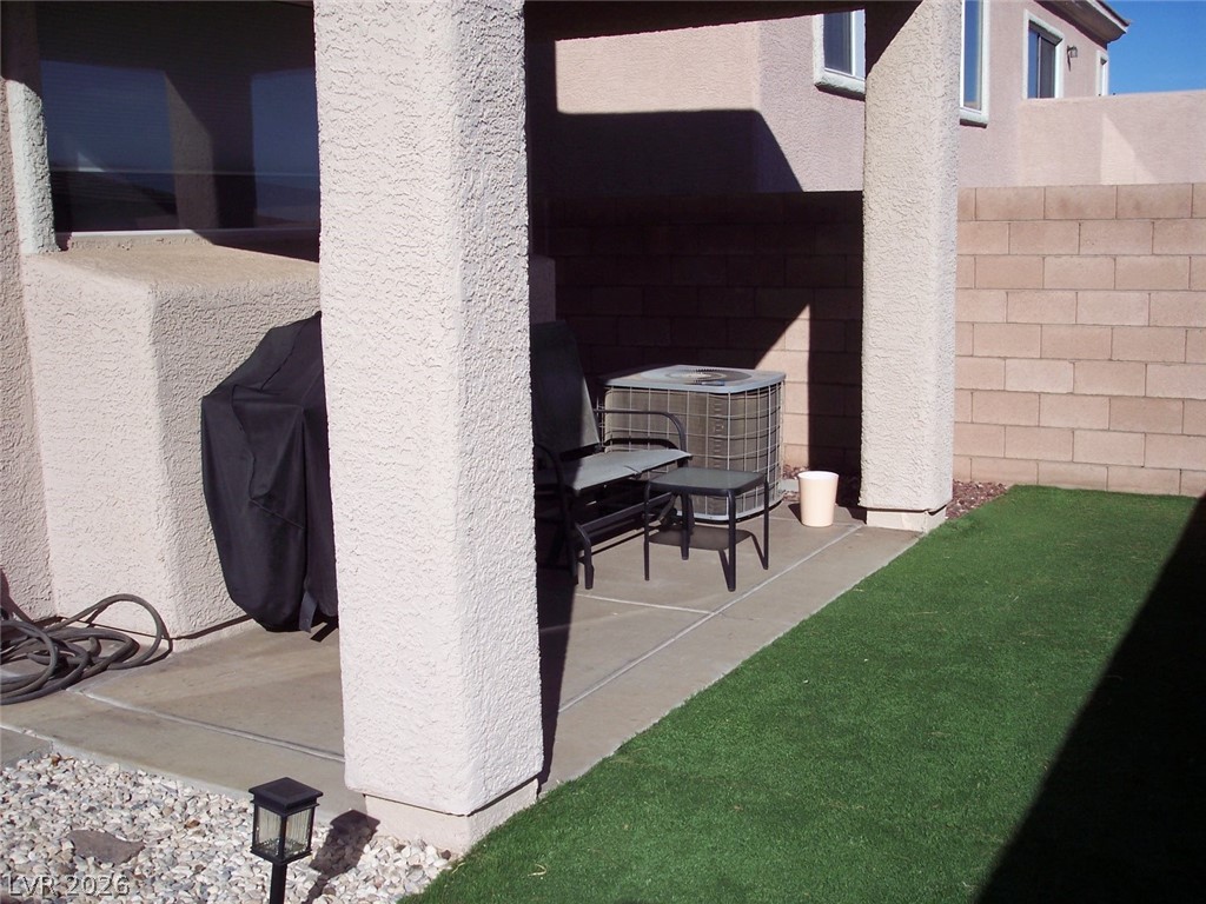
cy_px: 452
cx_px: 603
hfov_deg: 47.9
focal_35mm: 39
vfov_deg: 36.8
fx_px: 1359
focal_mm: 8
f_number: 5.6
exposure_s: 1/750
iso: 100
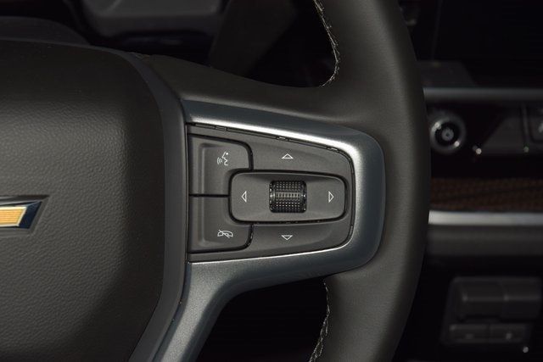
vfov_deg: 13.0
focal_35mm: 105
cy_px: 181
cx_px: 272
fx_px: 1584
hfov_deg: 19.5
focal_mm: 70
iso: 100
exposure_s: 1/125
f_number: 8
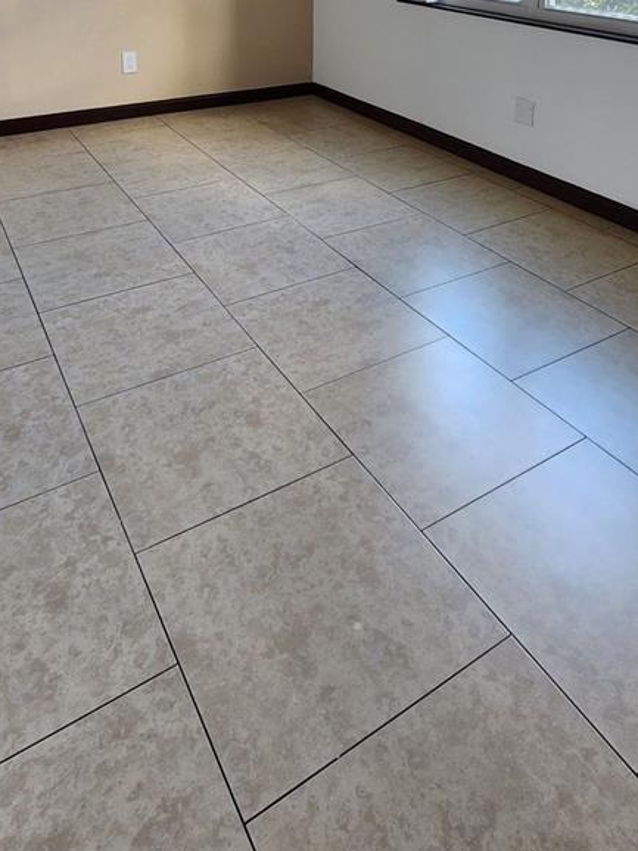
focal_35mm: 27
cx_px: 343
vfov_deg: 55.7
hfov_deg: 51.3
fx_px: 664
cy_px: 71
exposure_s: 1/60
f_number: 2.2
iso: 125
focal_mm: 2.2
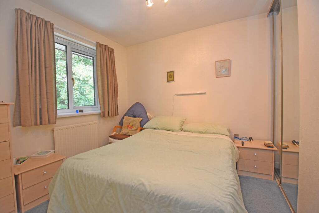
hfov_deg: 100.4
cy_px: 106
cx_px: 160
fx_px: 133
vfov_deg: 77.3
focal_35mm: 15
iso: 1600
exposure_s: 1/100
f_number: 4
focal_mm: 10
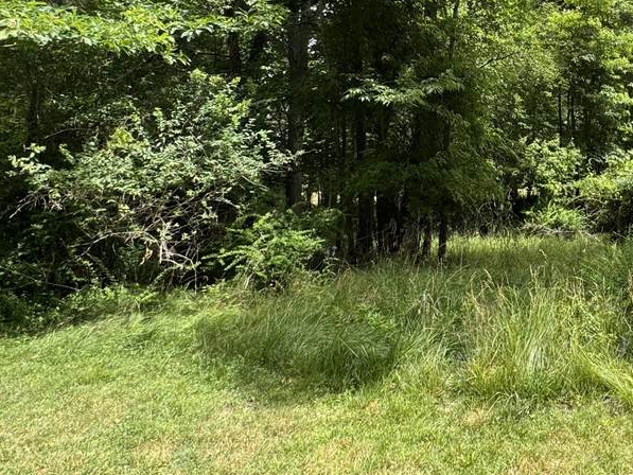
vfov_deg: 42.7
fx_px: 549
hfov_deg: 54.6
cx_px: 530
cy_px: 43
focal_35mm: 30
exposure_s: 1/225
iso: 40
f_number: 2.2
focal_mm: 2.22
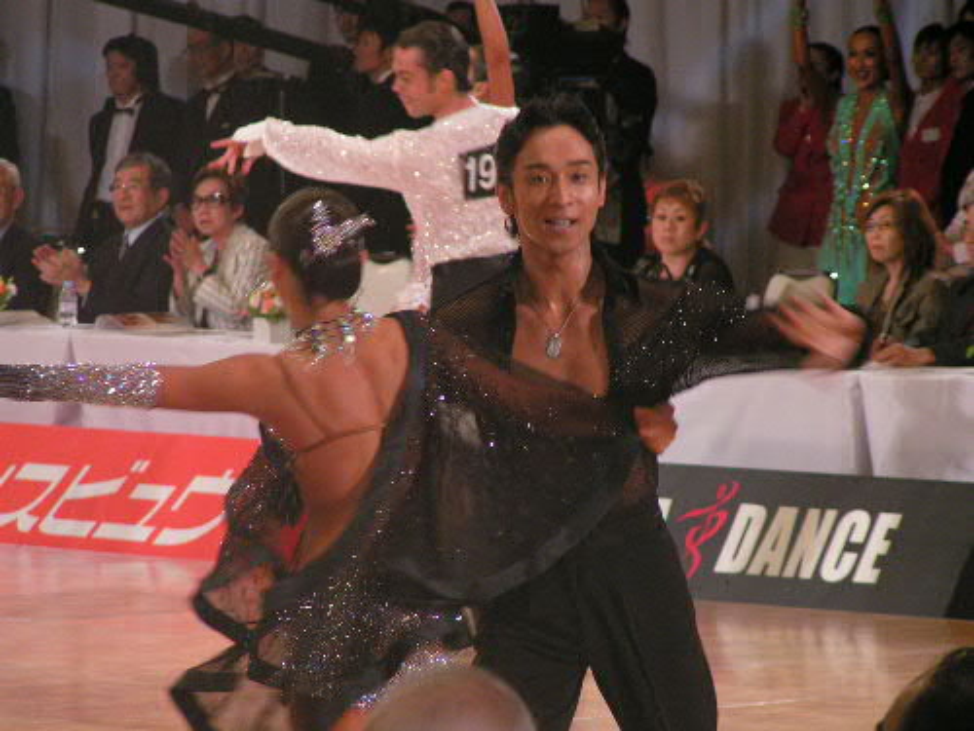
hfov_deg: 6.1
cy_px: 366
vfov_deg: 4.6
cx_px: 487
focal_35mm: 326
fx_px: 9173
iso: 200
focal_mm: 49.8
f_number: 3.5
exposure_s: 1/60
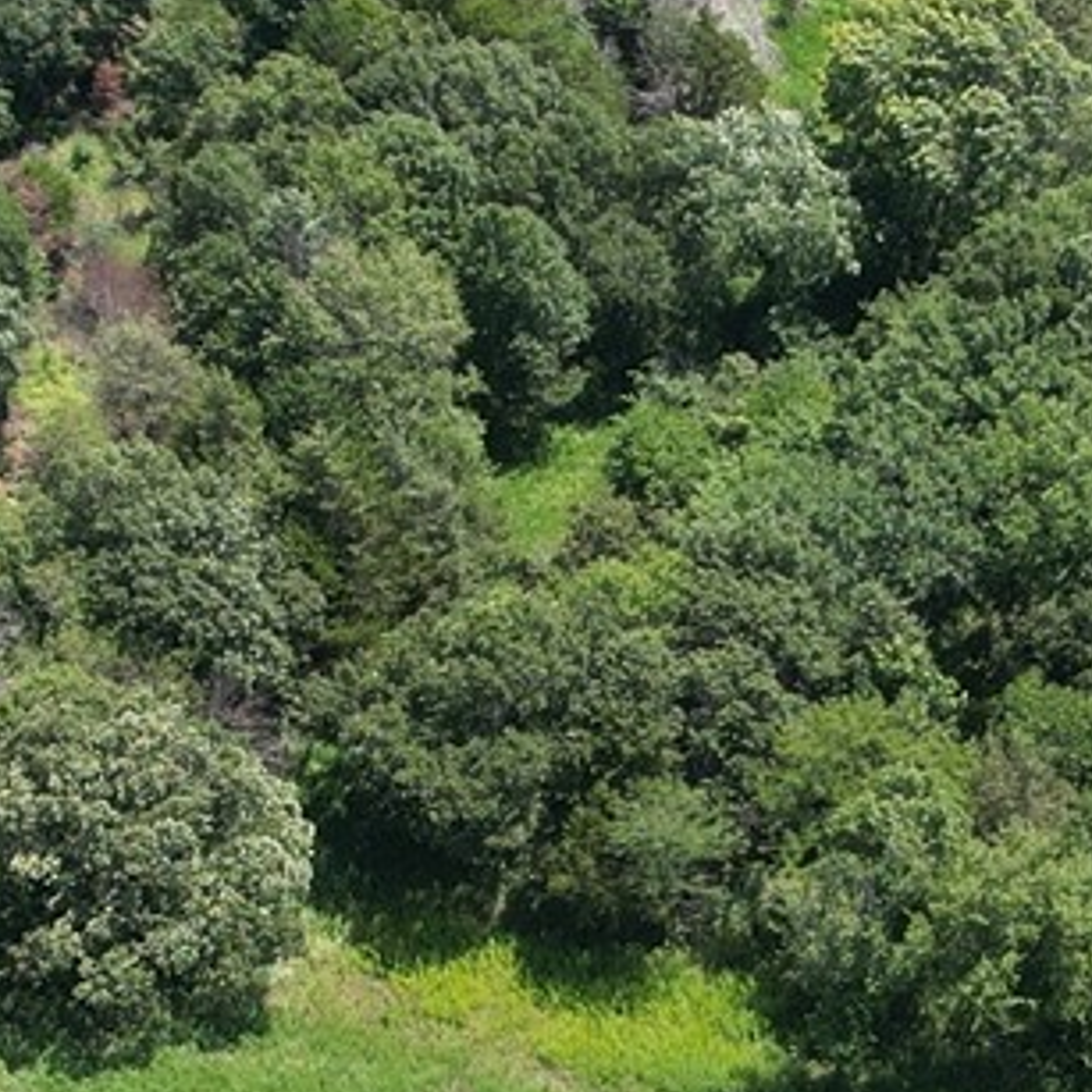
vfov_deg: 13.9
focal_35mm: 124
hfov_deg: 14.0
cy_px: 1040
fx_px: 4426
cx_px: 740
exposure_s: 1/725
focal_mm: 8.38
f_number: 2.8
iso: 100
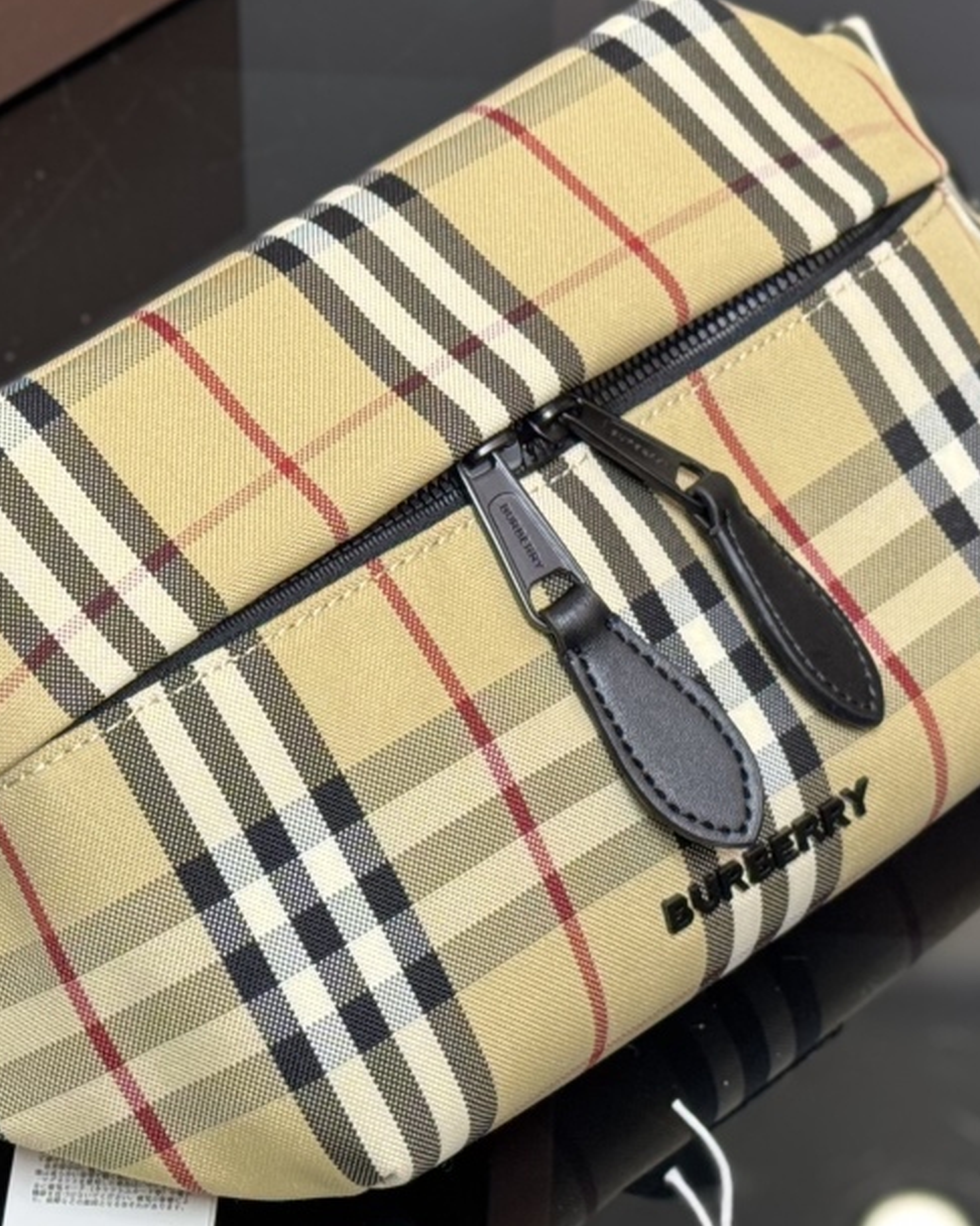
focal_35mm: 111
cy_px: 496
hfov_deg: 13.8
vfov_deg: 17.3
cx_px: 266
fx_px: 4026
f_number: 1.78
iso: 125
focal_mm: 6.76
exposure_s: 1/60
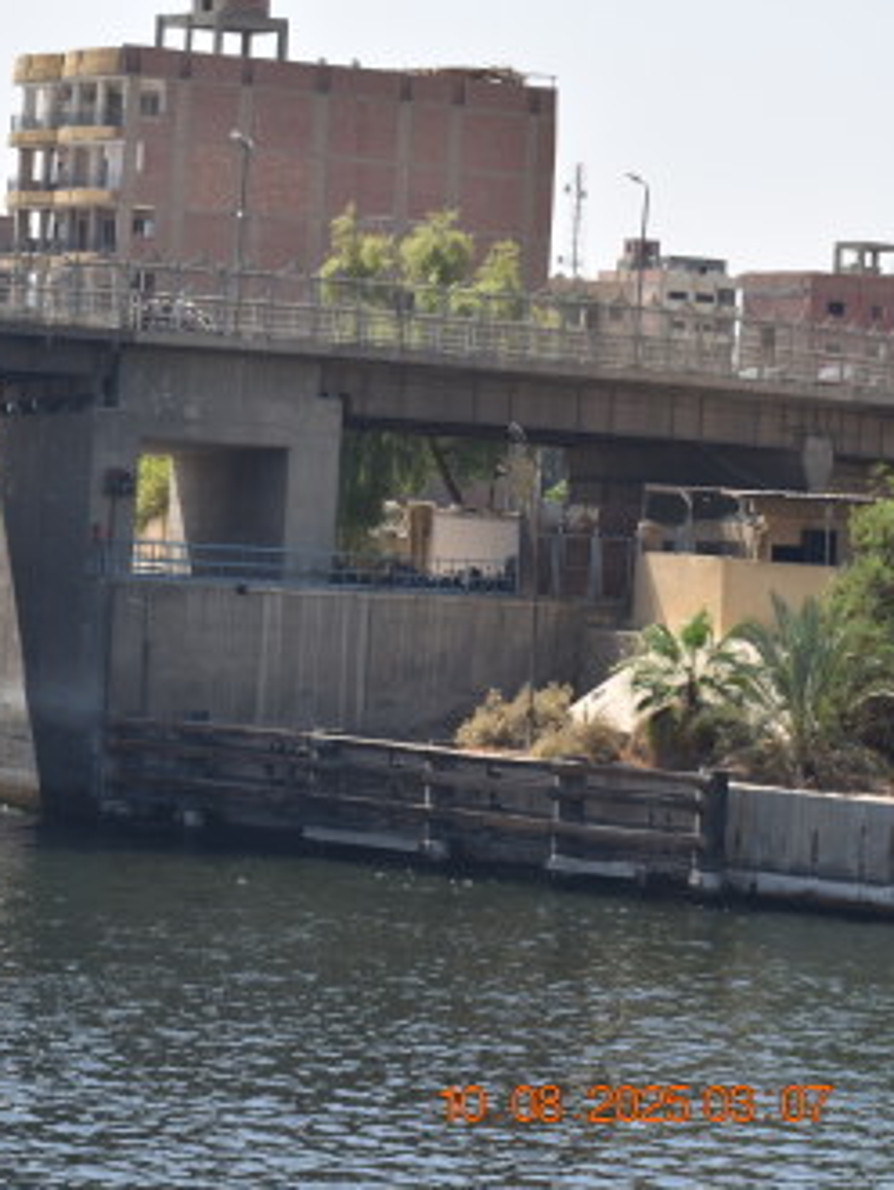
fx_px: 5262
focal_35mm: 153
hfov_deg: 9.7
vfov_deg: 12.9
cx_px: 105
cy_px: 591
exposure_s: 1/320
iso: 100
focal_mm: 70
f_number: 7.1
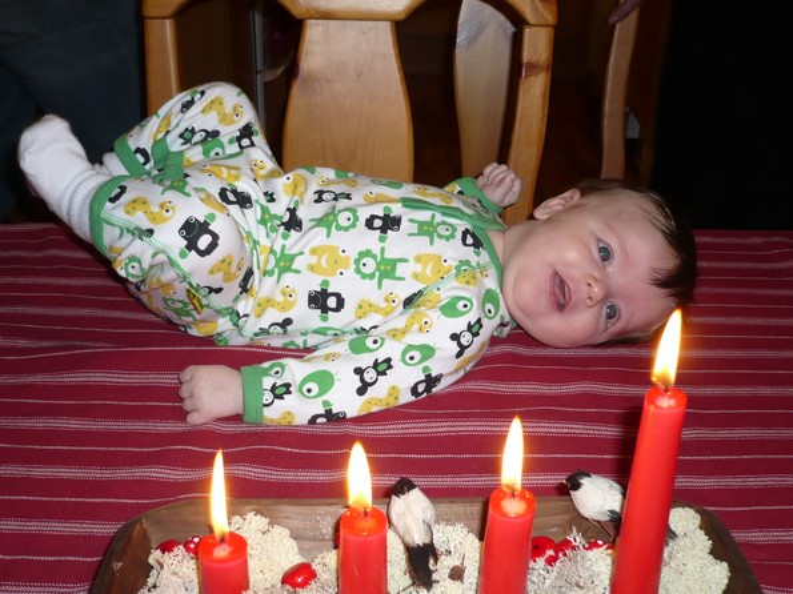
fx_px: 916
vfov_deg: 35.9
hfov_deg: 46.8
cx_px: 396
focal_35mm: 40
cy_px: 297
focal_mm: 5.8
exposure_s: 1/30
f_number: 2.8
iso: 100
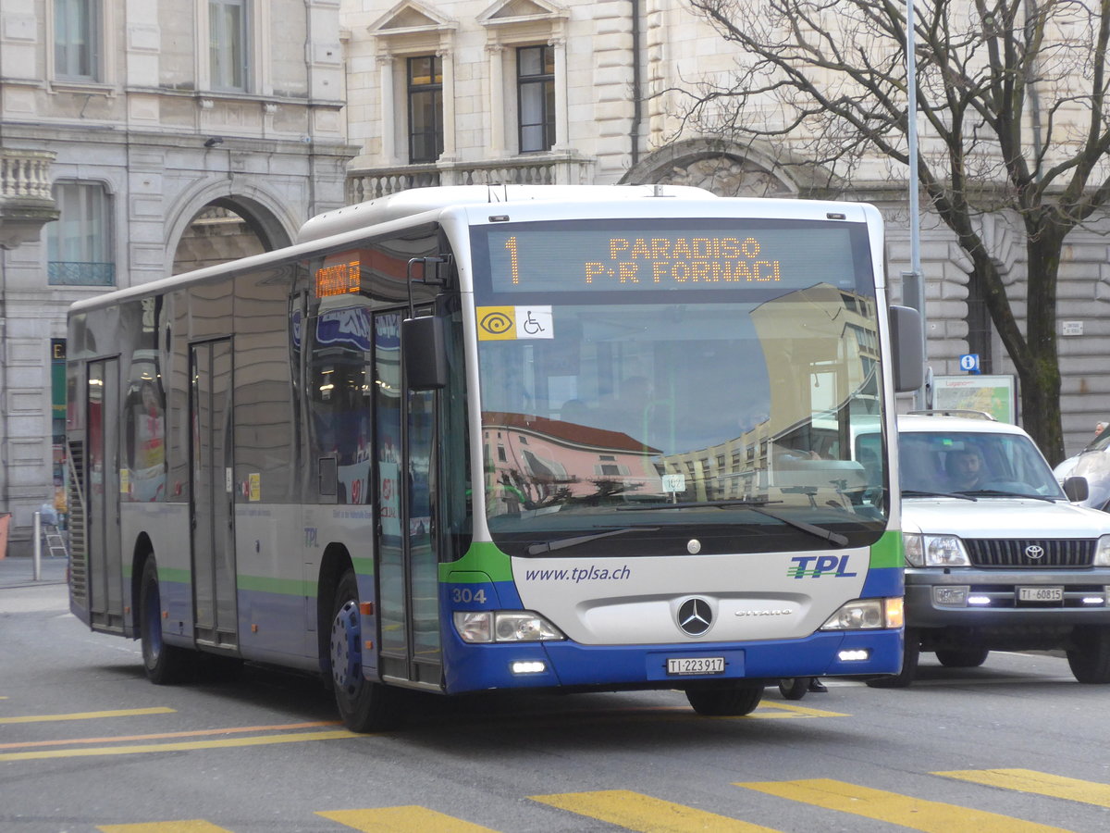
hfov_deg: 14.9
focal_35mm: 132
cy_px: 416
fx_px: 4233
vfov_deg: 11.2
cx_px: 555
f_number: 5.3
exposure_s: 1/400
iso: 400
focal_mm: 25.7
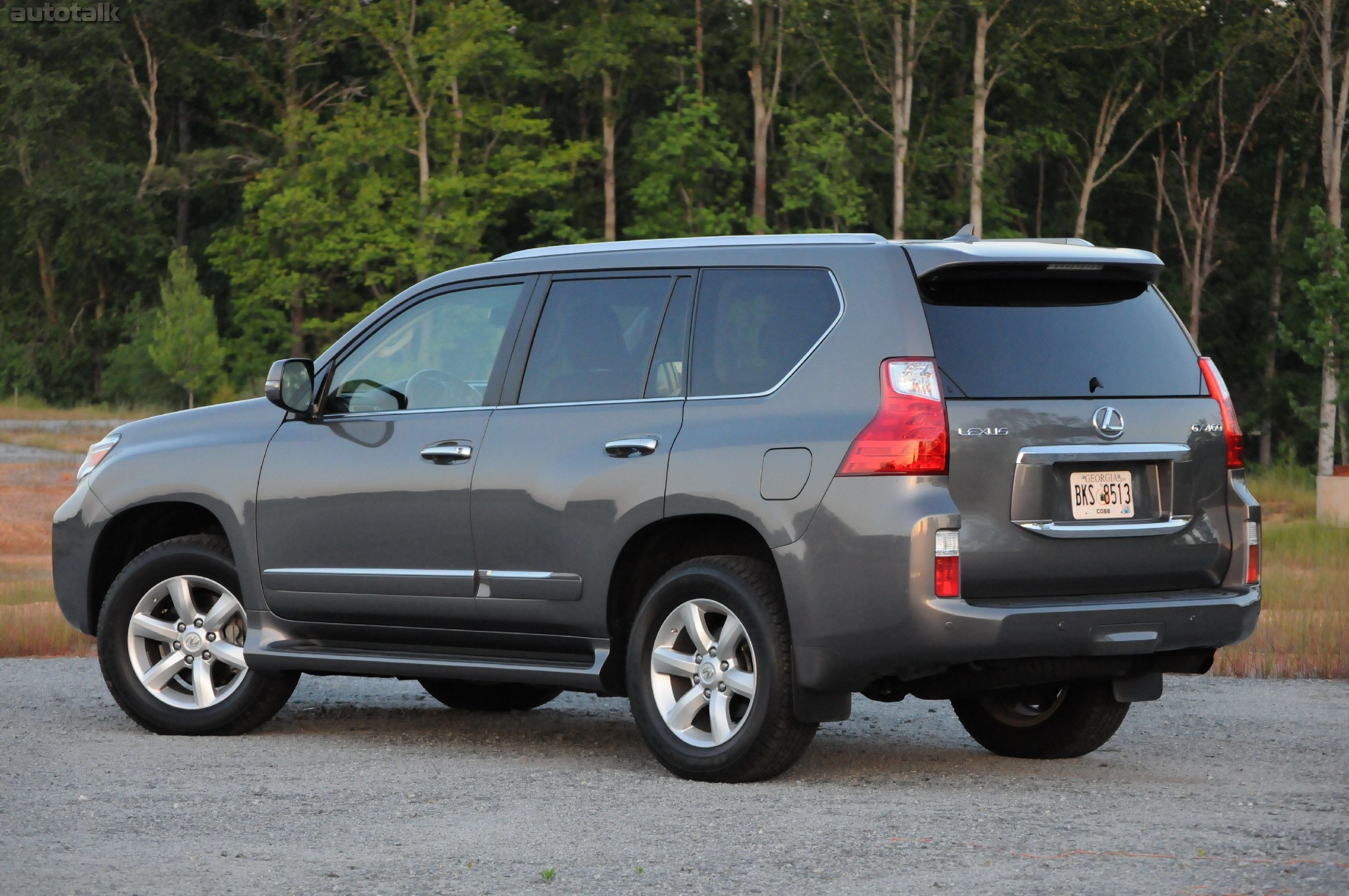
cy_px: 448
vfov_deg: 10.6
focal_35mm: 129
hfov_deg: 15.9
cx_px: 674
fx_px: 4828
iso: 2000
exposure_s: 1/250
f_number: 6.3
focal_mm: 86
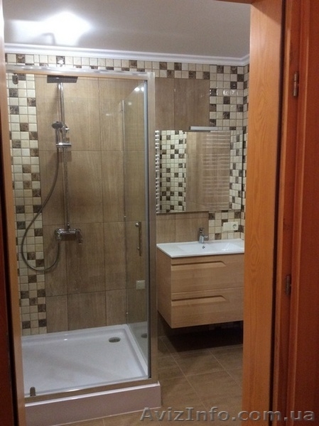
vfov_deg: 56.9
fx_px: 394
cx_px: 160
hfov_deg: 44.1
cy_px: 213
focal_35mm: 32
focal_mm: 3.3
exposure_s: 1/25
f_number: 2.4
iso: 160
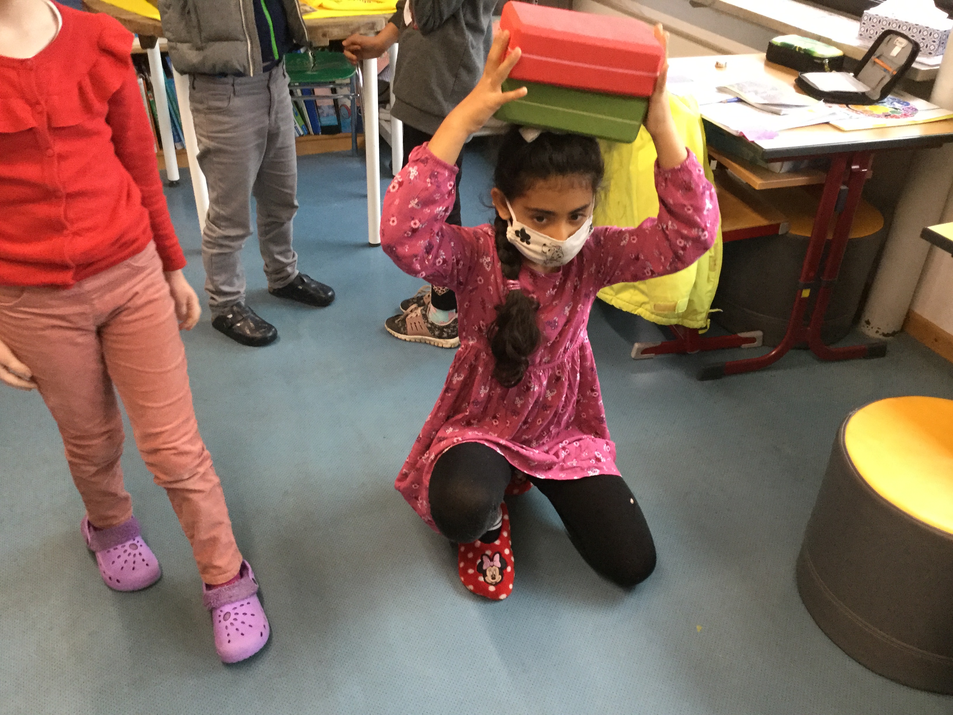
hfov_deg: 58.4
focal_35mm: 31
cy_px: 358
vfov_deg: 45.4
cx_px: 476
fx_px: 853
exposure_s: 1/33
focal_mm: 3.3
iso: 200
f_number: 2.4
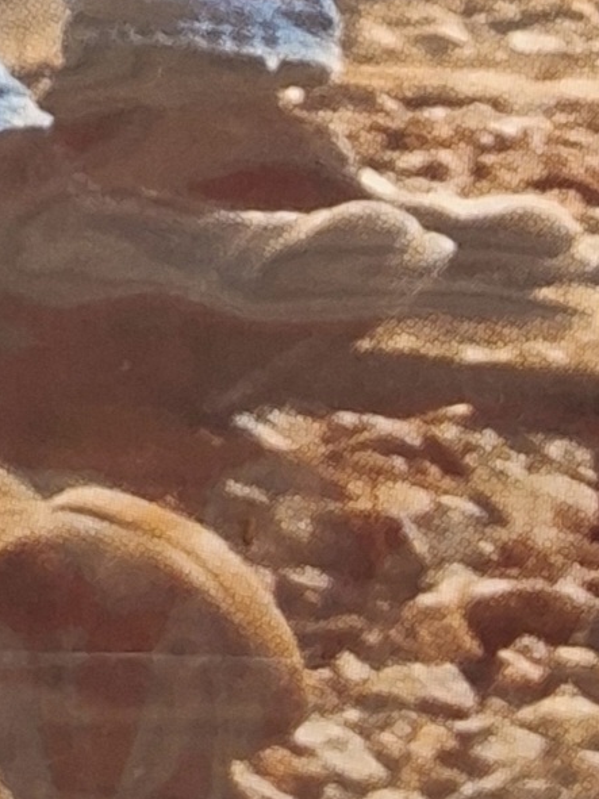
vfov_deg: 12.5
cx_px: -548
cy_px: -511
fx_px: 3416
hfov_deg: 9.4
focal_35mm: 148
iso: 200
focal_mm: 3.08
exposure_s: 1/40
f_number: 2
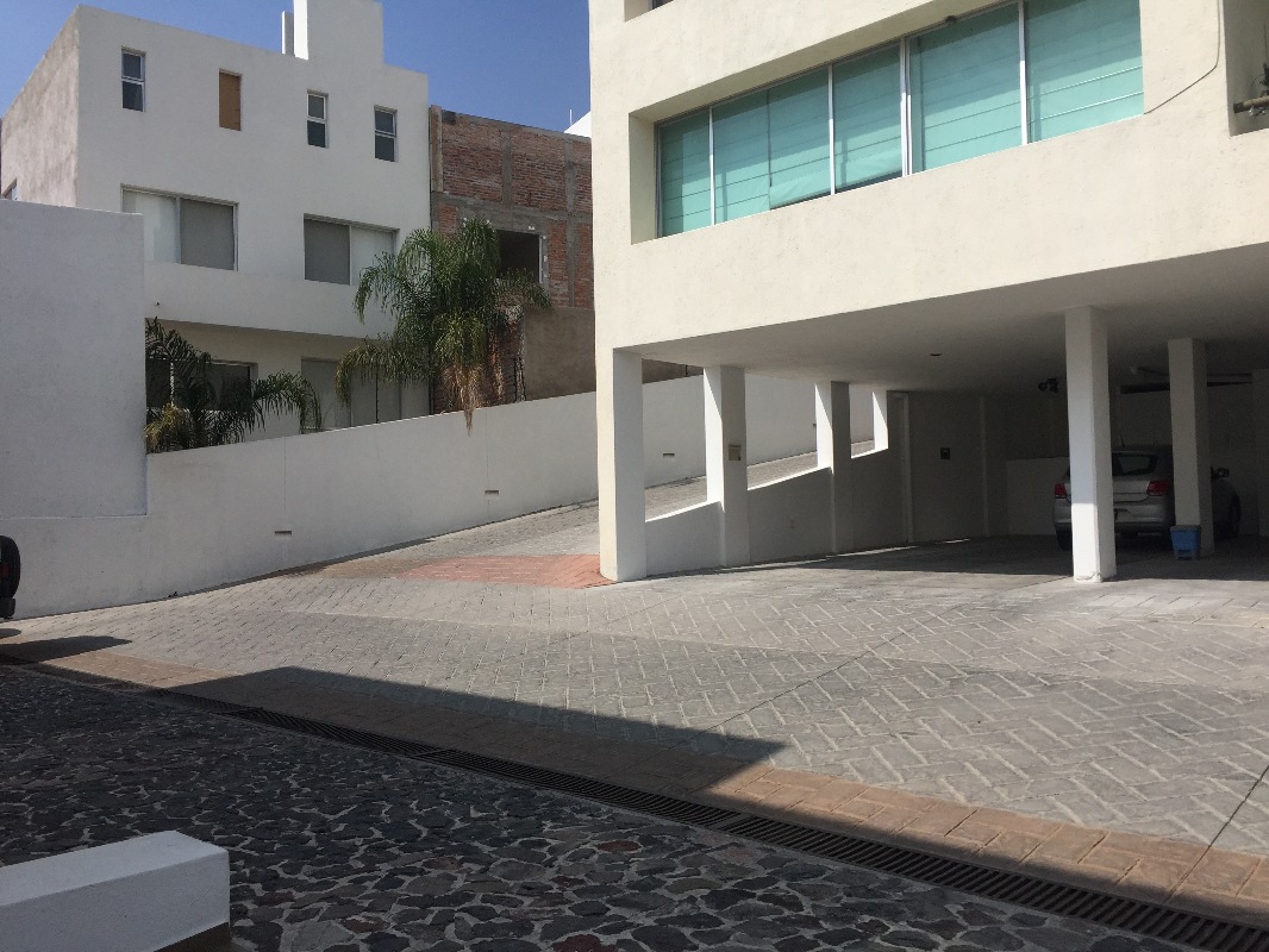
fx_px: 1063
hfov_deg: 61.6
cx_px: 634
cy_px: 476
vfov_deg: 48.2
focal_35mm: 29
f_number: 2.2
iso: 32
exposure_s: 1/4950
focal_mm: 4.15
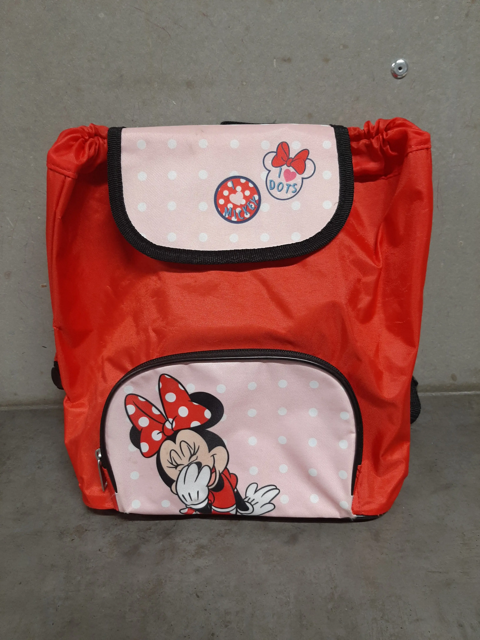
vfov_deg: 67.3
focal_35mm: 26
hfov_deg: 53.1
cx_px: 240
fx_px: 481
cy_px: 320
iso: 100
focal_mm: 3.93
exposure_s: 1/50
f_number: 1.7
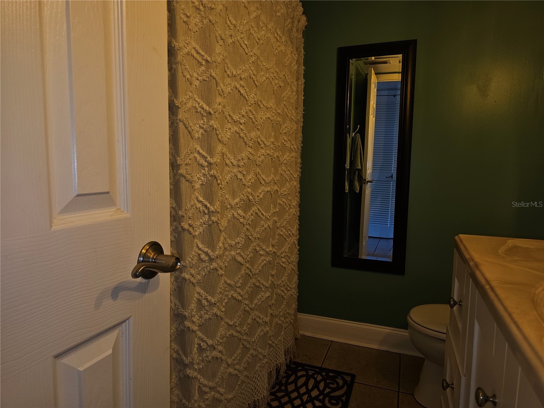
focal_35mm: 23
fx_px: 361
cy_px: 204
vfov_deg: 58.9
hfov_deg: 73.9
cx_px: 272
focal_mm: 6.3
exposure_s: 1/24
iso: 100
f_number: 1.7
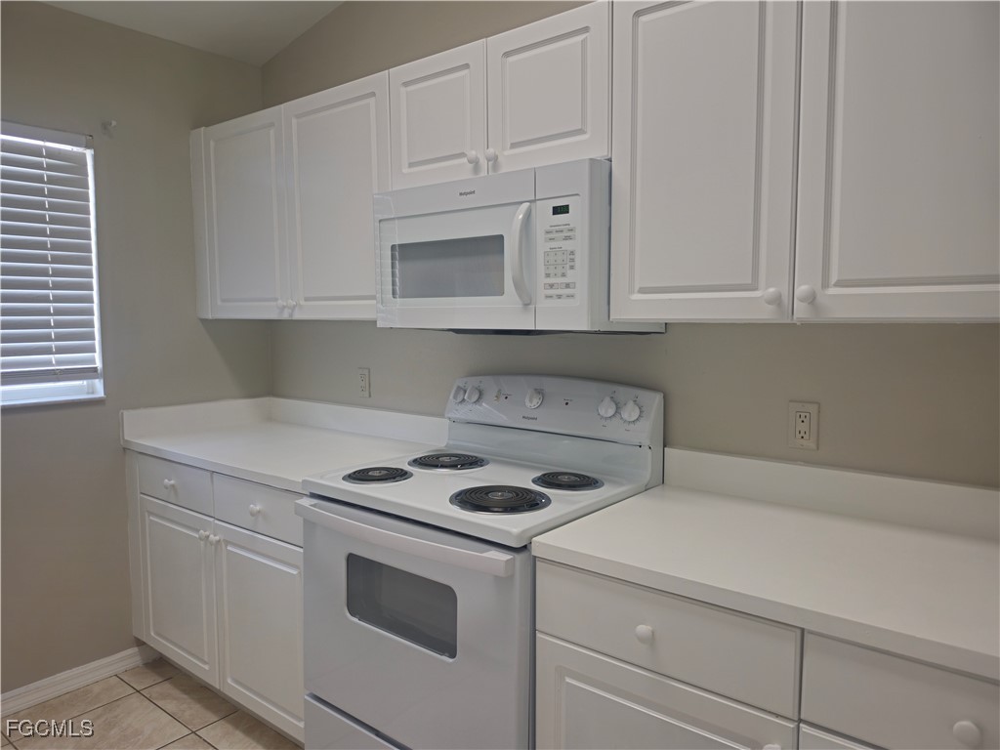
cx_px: 500
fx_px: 664
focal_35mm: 23
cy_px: 375
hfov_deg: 73.9
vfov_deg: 58.9
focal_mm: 5.54
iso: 64
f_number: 1.8
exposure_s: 1/60
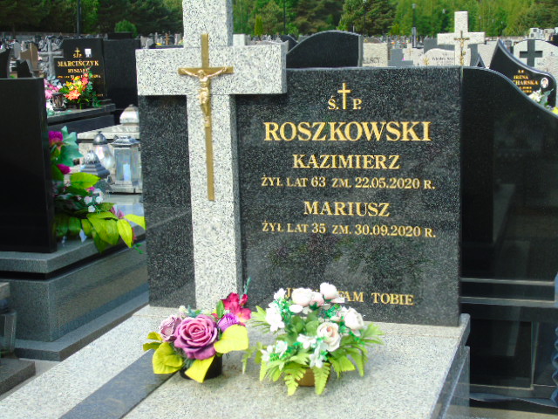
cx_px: 279
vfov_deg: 27.0
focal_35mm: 54
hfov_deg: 35.5
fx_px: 870
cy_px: 210
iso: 80
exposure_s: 1/320
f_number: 4.3
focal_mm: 9.6
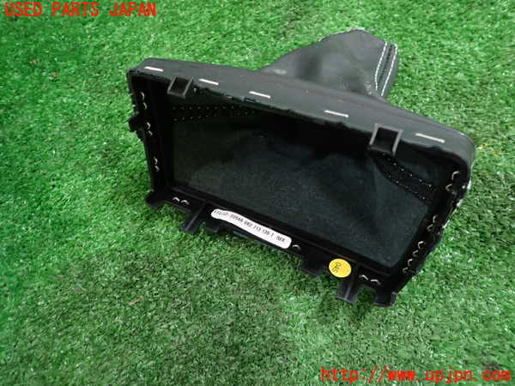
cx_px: 258
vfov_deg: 54.9
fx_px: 372
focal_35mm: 25
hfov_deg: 69.4
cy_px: 193
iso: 250
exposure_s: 1/30
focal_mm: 4.5
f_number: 2
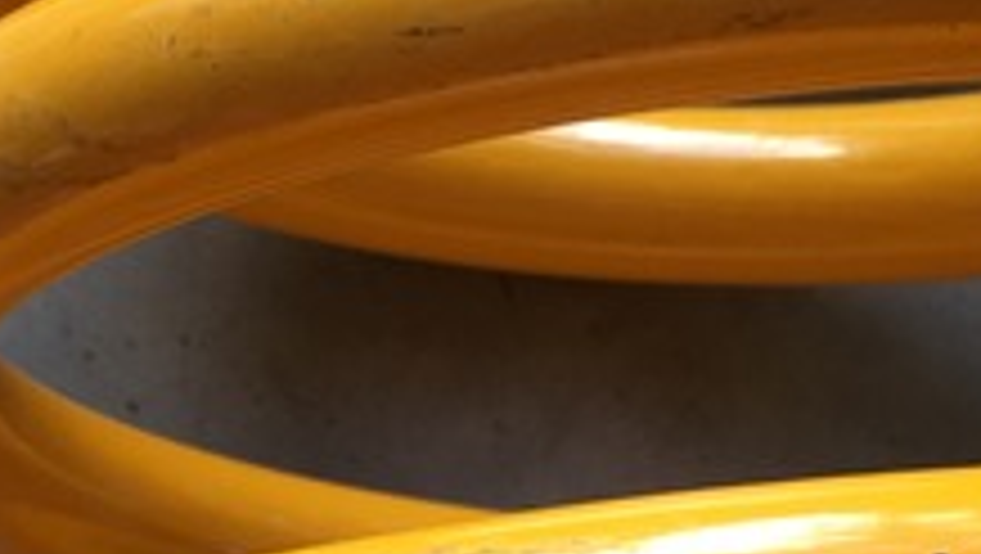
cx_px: 32
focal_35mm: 116
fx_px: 3020
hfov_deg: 18.1
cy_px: 509
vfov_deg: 10.4
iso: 40
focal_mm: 4.15
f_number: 2.2
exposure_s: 1/100
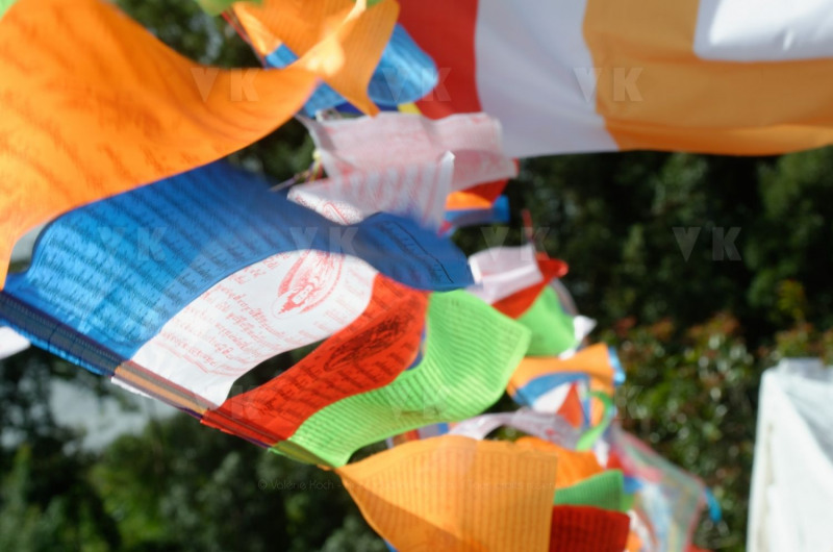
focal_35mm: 112
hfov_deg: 18.2
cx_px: 416
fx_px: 2598
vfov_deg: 12.1
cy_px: 276
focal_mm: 75
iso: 125
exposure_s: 1/160
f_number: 11
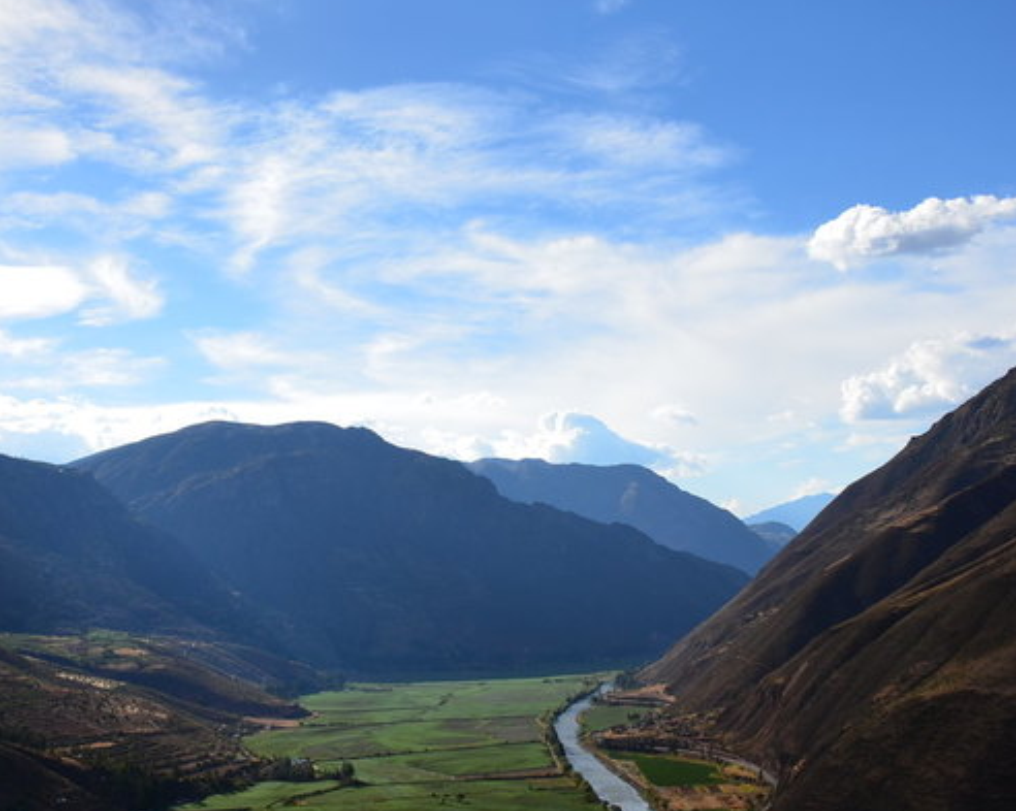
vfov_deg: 34.1
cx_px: 454
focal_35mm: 44
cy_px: 428
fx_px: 1322
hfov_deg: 42.0
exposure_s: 1/250
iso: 200
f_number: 10
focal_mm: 22
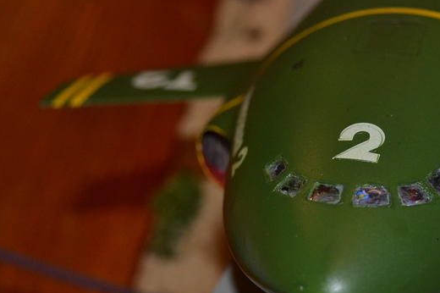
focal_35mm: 97
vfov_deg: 14.0
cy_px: 224
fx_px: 1185
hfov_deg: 20.7
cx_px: 371
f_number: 4.5
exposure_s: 1/60
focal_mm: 28
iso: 250
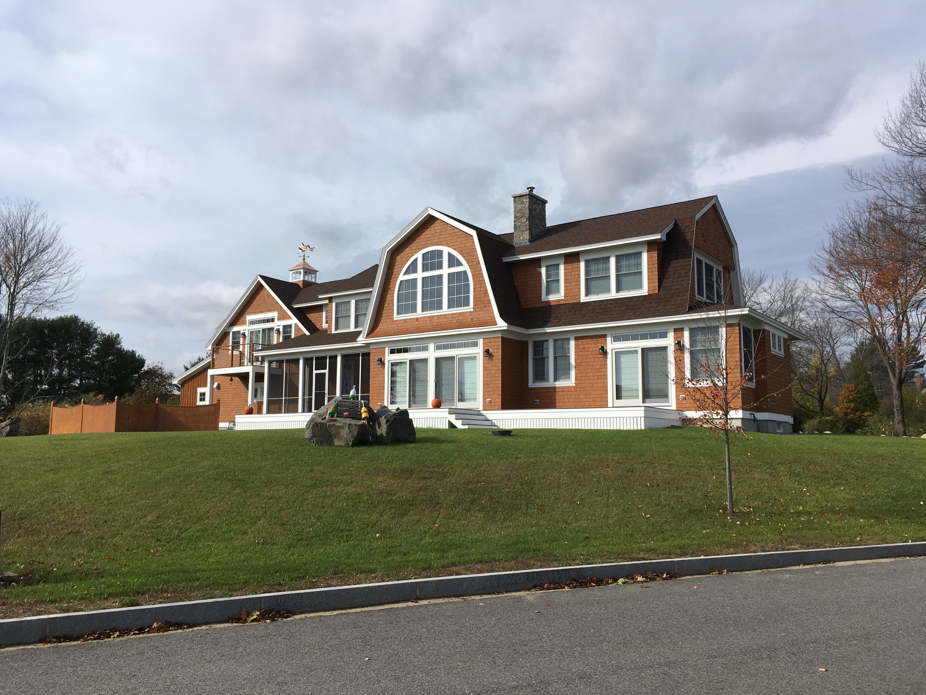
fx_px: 776
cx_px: 463
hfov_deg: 61.7
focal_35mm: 29
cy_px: 348
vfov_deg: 48.2
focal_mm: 4.15
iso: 25
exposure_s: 1/1972
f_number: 2.2
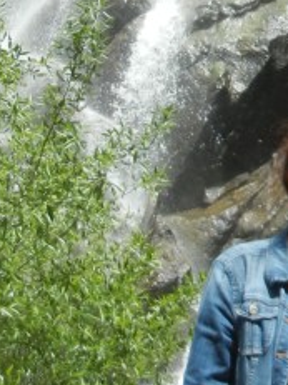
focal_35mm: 133
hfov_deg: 11.0
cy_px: -5
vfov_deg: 14.6
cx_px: 313
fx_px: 1477
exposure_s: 1/315
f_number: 7
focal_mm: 5.4
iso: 160
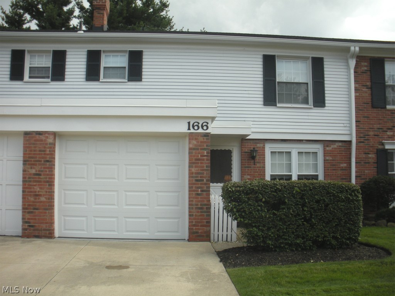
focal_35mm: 35
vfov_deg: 40.7
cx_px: 198
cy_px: 148
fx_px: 399
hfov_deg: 52.6
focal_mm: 6.3
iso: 64
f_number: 3.5
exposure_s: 1/318
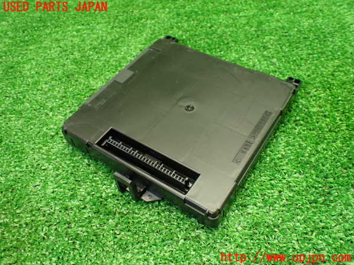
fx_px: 307
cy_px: 132
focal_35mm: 30
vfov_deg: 46.8
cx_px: 177
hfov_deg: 60.0
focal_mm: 5.4
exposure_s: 1/125
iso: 800
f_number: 2.3
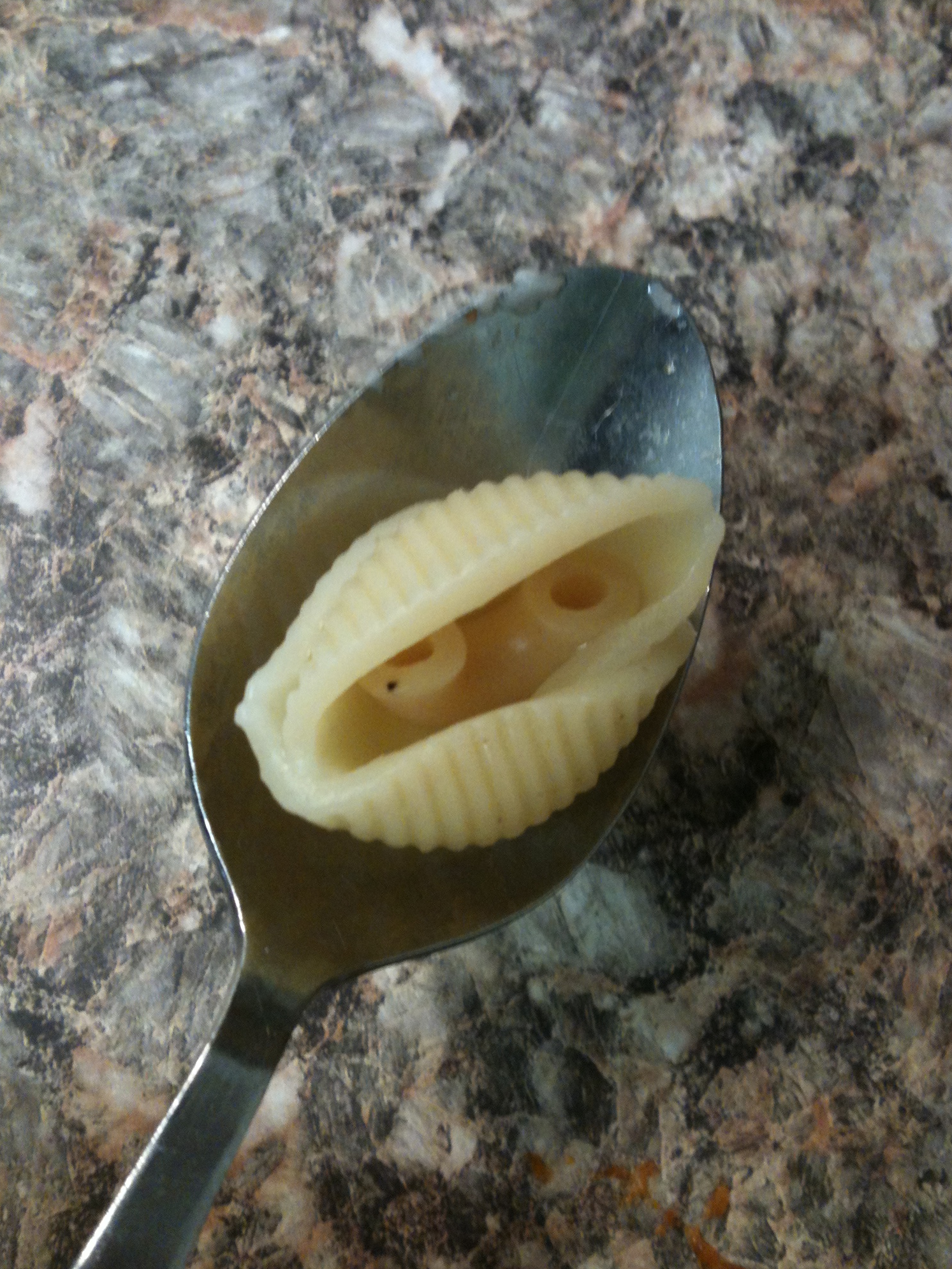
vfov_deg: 51.4
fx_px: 1320
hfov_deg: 39.7
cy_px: 648
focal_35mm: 36
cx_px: 481
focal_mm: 3.85
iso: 125
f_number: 2.8
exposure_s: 1/15
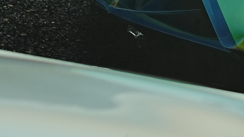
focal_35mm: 342
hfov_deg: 6.3
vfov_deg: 3.5
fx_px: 2213
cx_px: 294
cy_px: -43
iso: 500
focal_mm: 50
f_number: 1.8
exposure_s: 1/1250
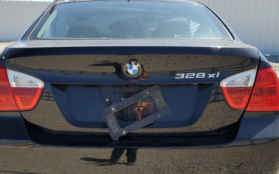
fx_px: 312
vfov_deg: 31.2
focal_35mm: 41
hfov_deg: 48.2
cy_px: 103
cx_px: 131
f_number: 1.5
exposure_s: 1/2000
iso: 50
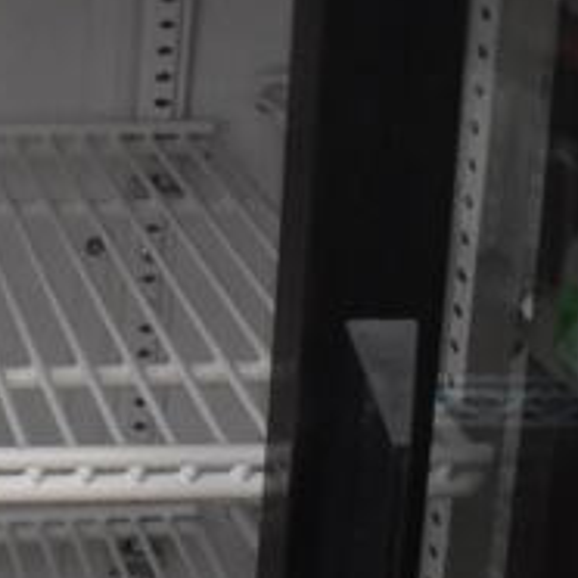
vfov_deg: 15.4
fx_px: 2135
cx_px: -364
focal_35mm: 113
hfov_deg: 14.1
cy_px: 151
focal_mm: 18
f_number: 3.5
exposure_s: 1/125
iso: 2500
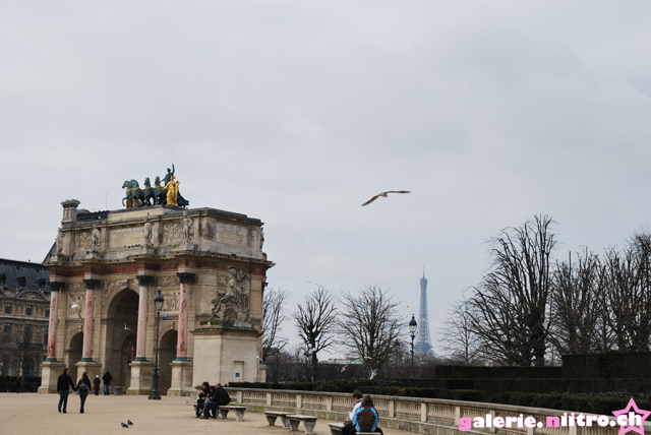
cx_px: 326
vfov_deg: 20.2
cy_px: 218
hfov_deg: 29.8
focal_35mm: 68
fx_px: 1222
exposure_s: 1/250
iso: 100
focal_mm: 45
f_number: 8
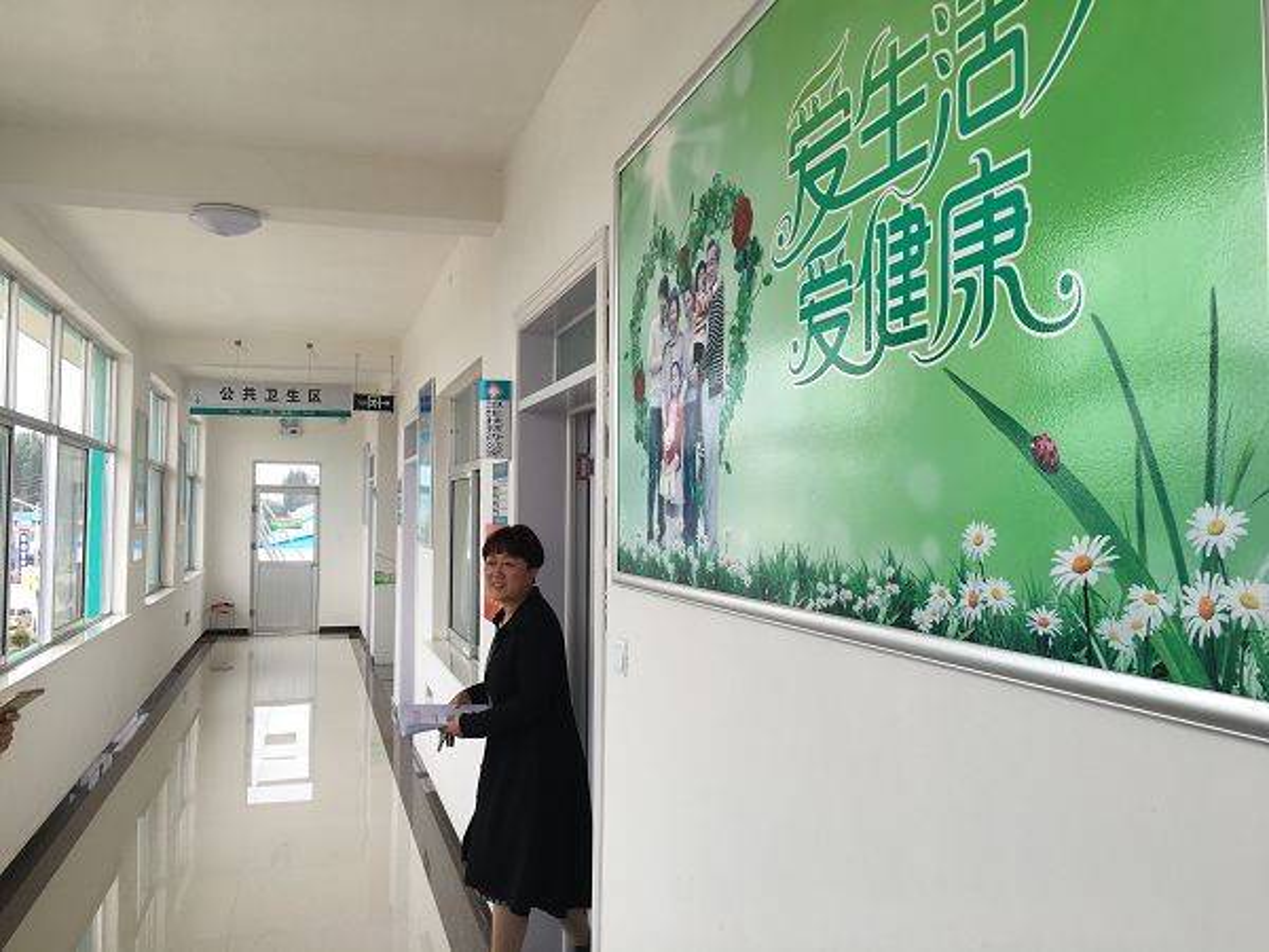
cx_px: 634
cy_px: 476
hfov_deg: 61.7
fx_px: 1063
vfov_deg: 48.2
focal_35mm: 29
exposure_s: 1/141
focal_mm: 4.15
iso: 25
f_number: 2.2
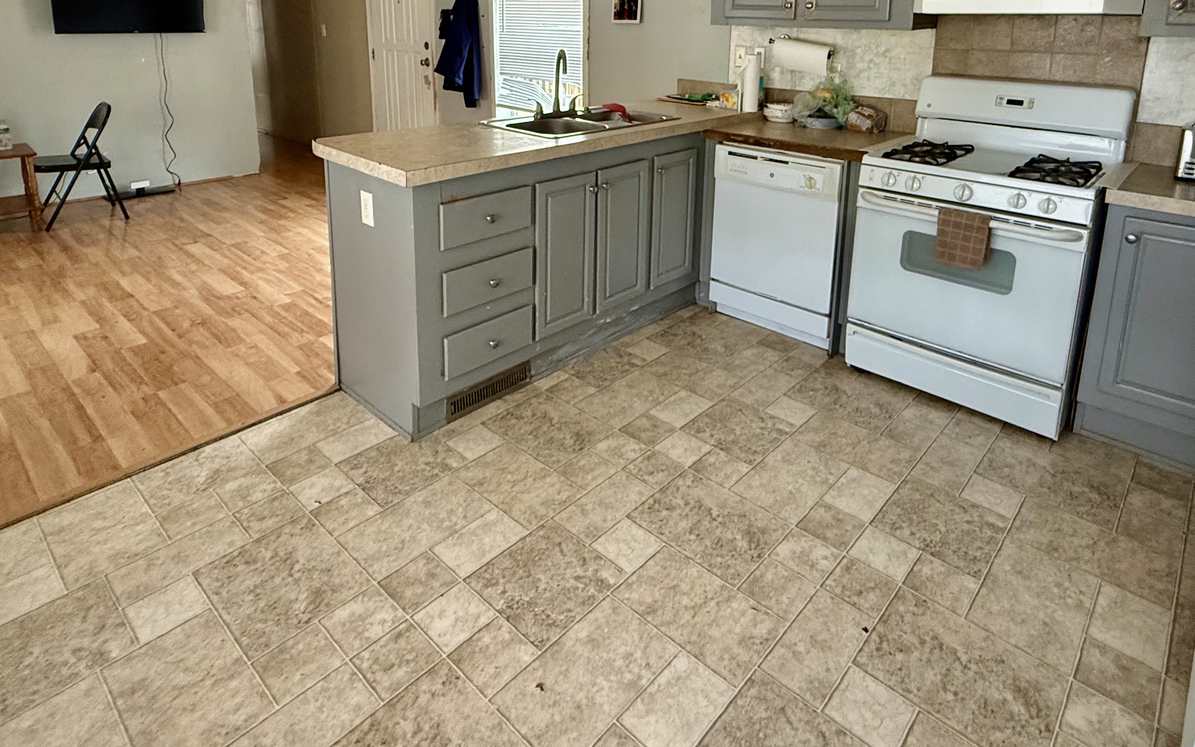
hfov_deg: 79.6
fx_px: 716
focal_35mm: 22
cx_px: 623
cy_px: 153
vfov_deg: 51.7
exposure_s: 1/78
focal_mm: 2.22
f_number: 2.2
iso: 320
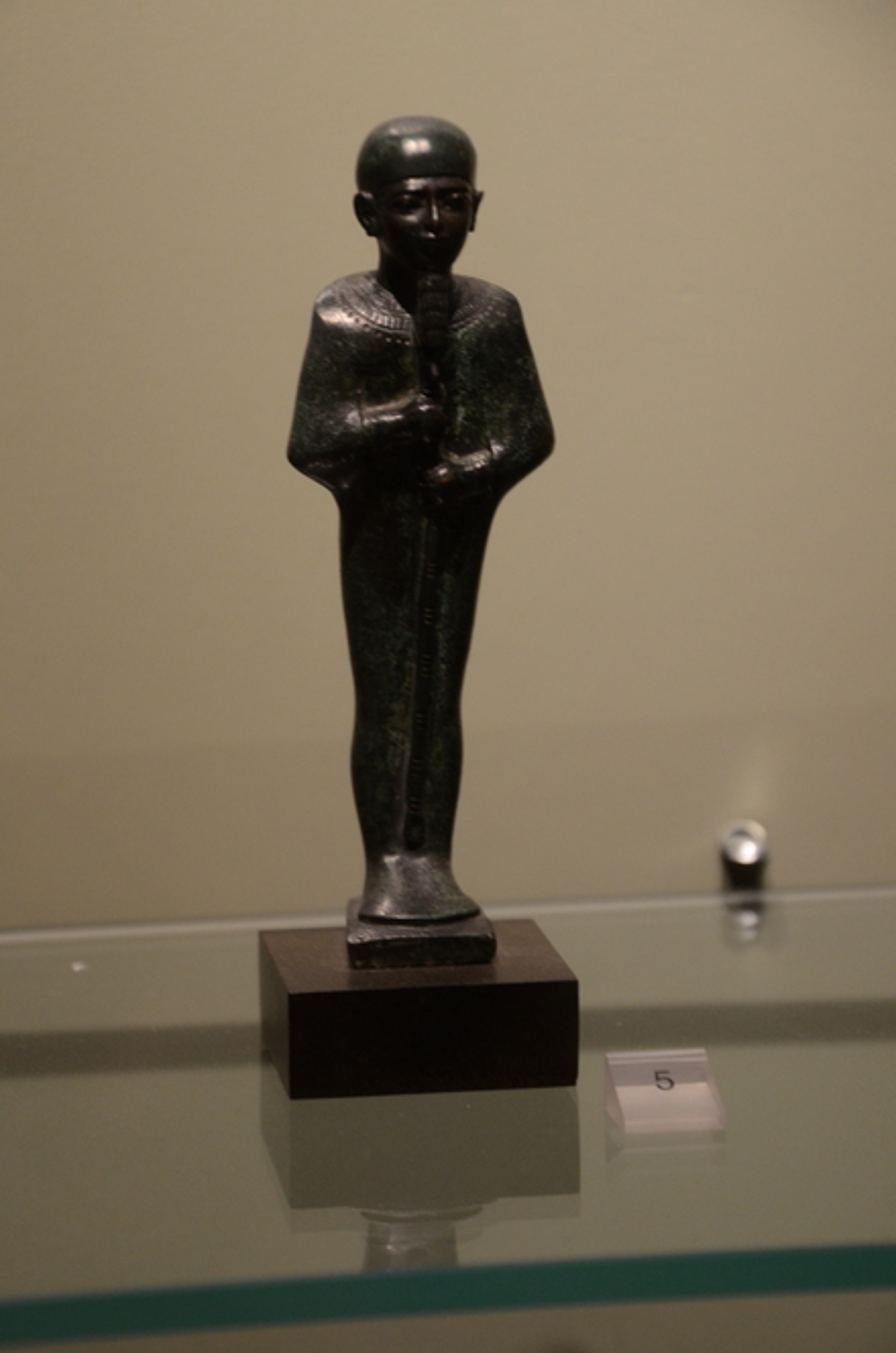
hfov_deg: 13.0
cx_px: 448
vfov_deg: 19.5
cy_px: 676
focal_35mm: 105
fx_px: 3936
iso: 1000
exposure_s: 1/30
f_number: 5.3
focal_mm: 70
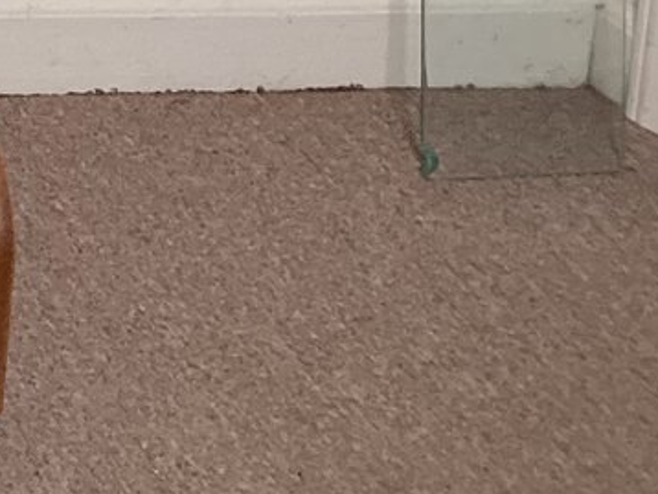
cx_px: -631
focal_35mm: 131
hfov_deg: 13.1
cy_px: -489
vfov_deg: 10.4
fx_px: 2492
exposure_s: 1/50
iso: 100
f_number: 2.4
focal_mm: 3.3
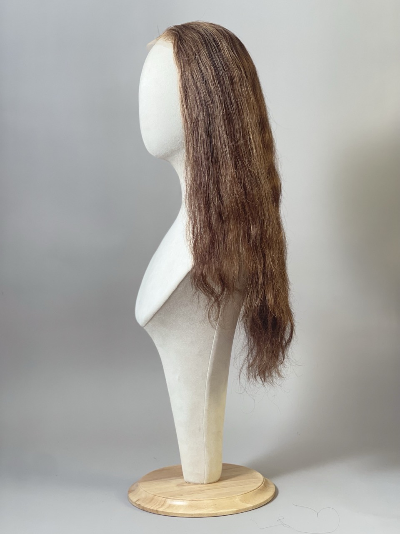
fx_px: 986
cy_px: 267
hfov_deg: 22.9
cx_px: 200
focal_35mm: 64
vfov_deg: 30.3
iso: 100
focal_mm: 7.5
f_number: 2.2
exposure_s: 1/121
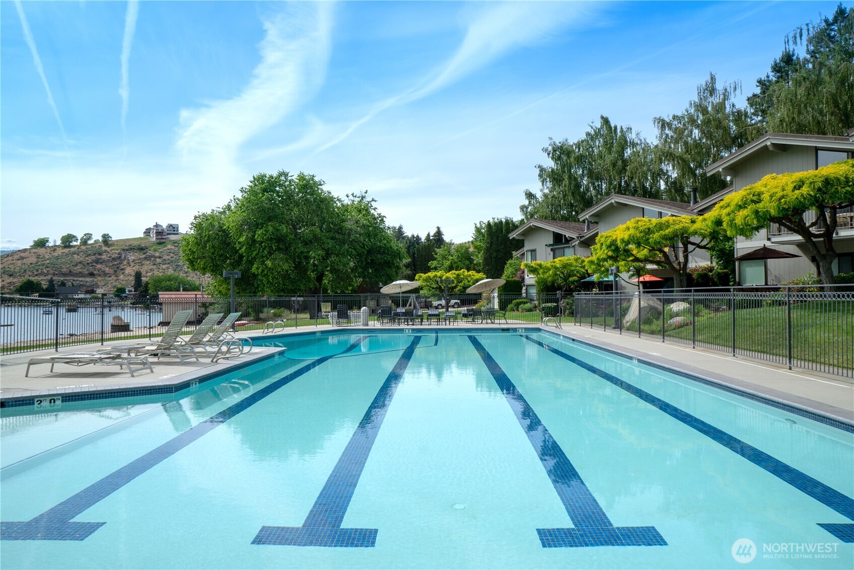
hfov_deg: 73.7
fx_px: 569
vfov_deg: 53.1
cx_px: 427
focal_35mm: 24
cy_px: 285
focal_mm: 16
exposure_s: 1/160
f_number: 11
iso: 100
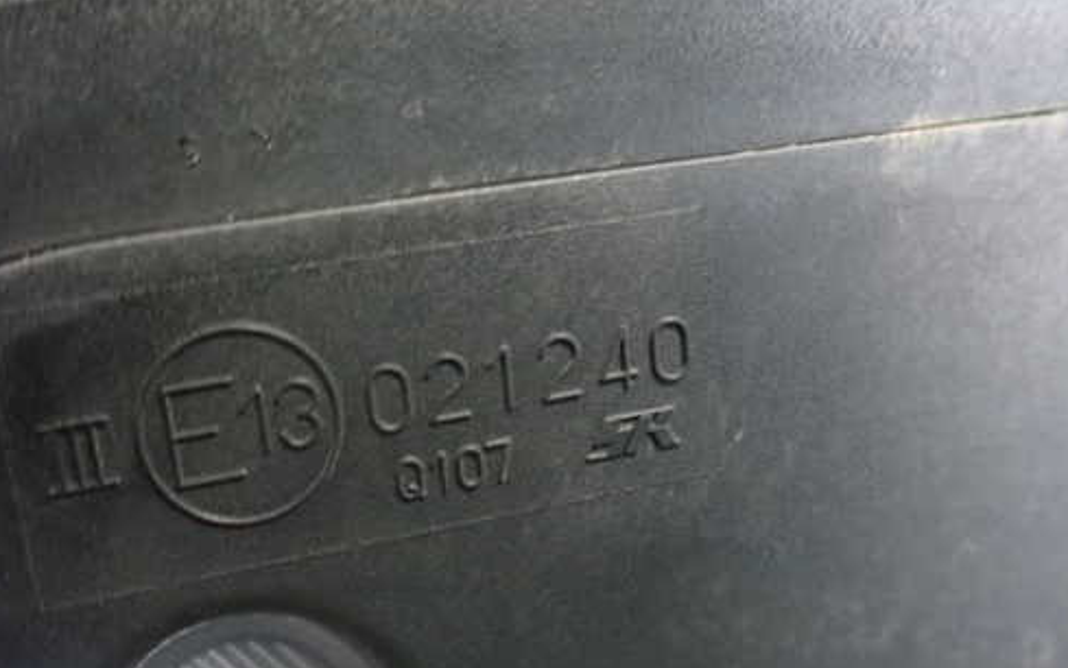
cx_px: 454
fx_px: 1136
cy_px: 365
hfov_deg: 50.2
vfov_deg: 32.8
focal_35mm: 39
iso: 1250
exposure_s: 1/30
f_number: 2.3
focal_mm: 5.4
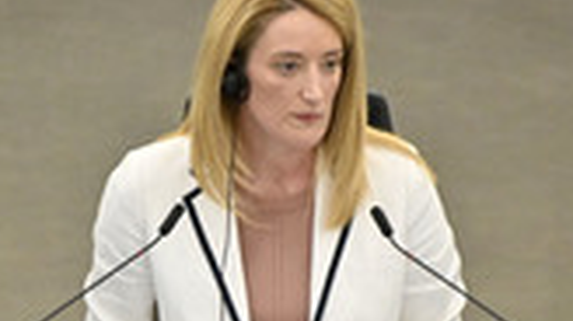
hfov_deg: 1.5
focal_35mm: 1434
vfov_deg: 0.8
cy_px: 349
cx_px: 273
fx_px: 21774
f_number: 6.3
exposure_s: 1/400
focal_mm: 500
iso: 5000
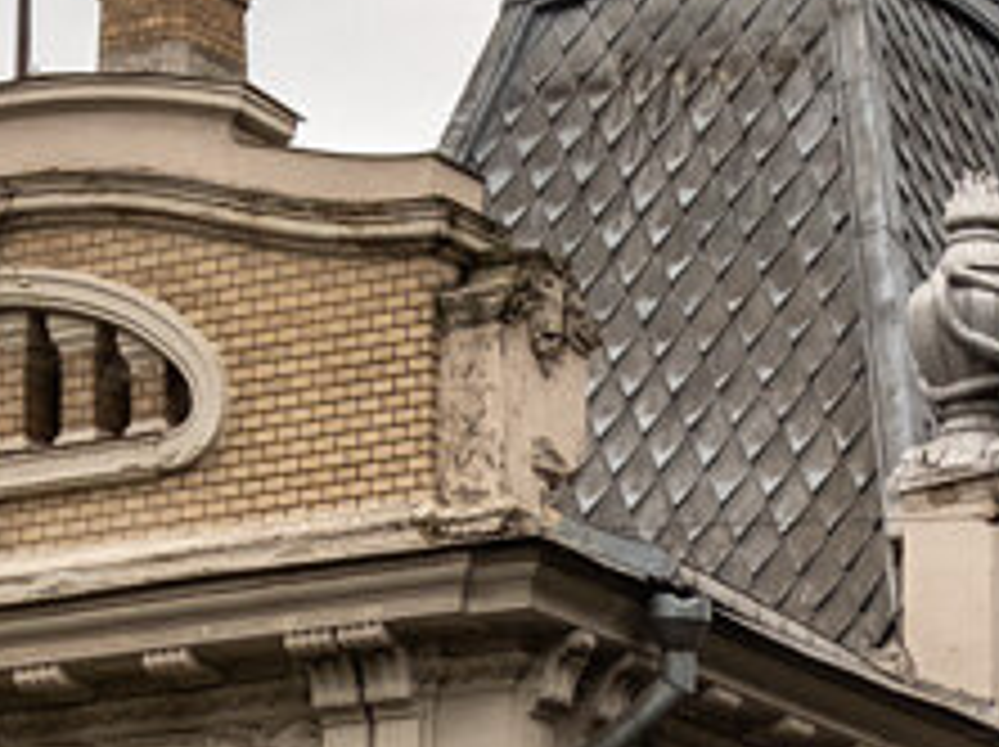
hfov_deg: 10.8
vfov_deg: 8.0
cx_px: 994
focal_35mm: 182
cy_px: 1008
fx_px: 5247
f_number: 5.6
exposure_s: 1/340
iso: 400
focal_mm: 23.2
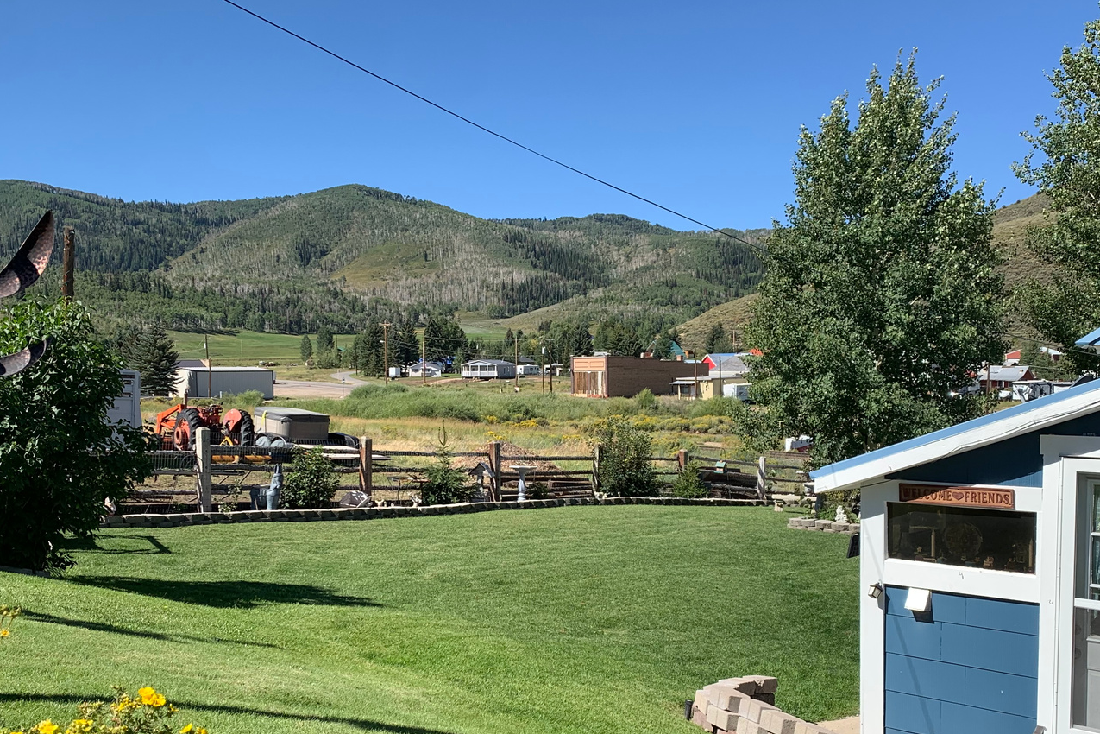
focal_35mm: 38
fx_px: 1161
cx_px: 537
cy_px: 461
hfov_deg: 50.7
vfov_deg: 34.9
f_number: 1.8
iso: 25
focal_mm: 4.25
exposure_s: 1/1468
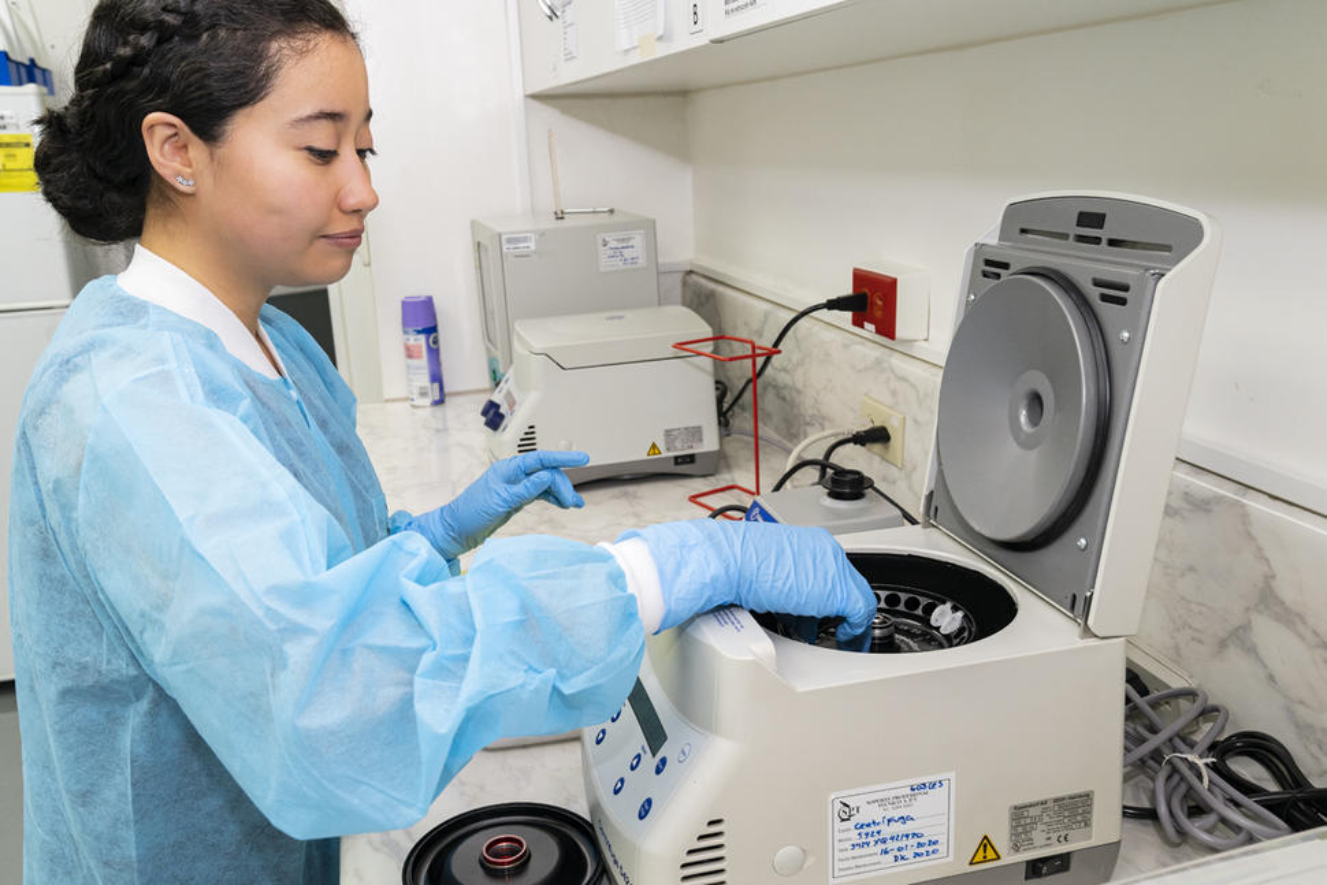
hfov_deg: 61.9
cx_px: 664
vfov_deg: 43.6
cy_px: 442
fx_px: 1106
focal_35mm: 30
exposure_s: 1/50
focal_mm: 30
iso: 2500
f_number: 8
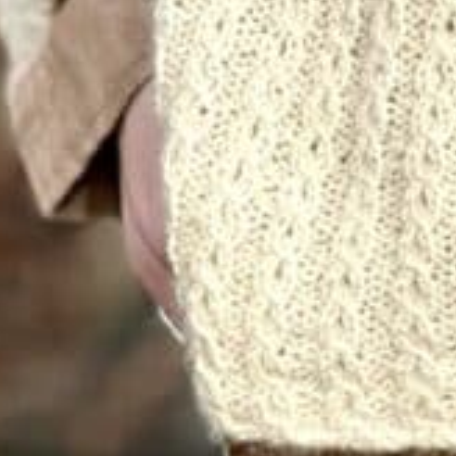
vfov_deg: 4.1
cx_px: 876
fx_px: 6334
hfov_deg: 4.1
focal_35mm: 425
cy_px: -450
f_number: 2.8
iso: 32
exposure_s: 1/881
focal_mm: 9
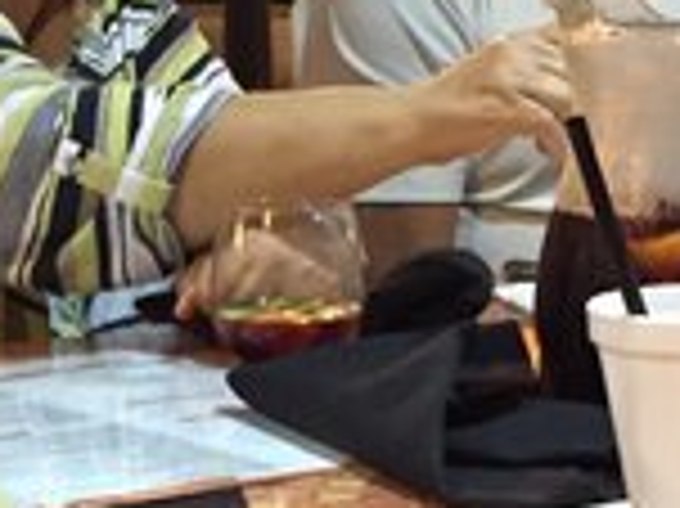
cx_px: 194
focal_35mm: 123
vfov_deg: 12.0
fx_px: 2414
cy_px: 297
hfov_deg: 16.0
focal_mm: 4.15
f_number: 2.2
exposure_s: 1/15
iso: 250
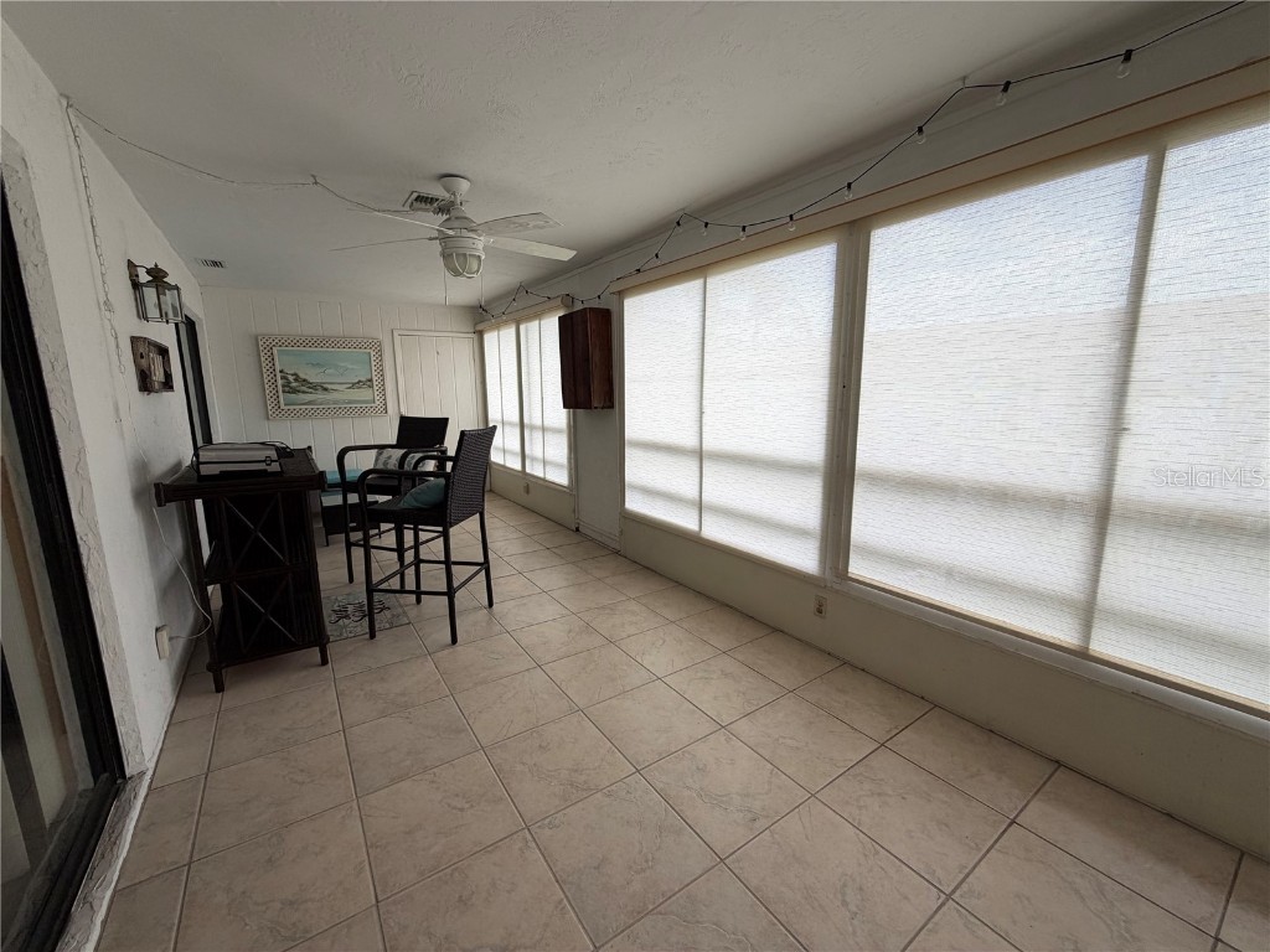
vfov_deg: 85.7
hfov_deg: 102.1
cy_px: 476
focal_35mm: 14
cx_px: 635
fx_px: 514
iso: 100
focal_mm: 2.22
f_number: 2.2
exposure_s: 1/120
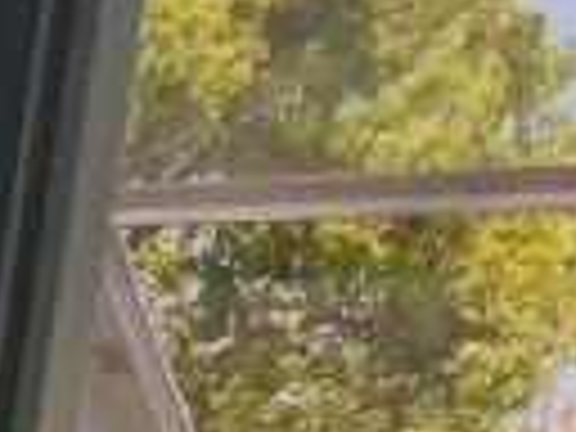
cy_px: 1634
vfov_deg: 6.7
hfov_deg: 8.1
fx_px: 3062
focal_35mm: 184
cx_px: -1458
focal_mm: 5.54
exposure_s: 1/488
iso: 25
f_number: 1.8
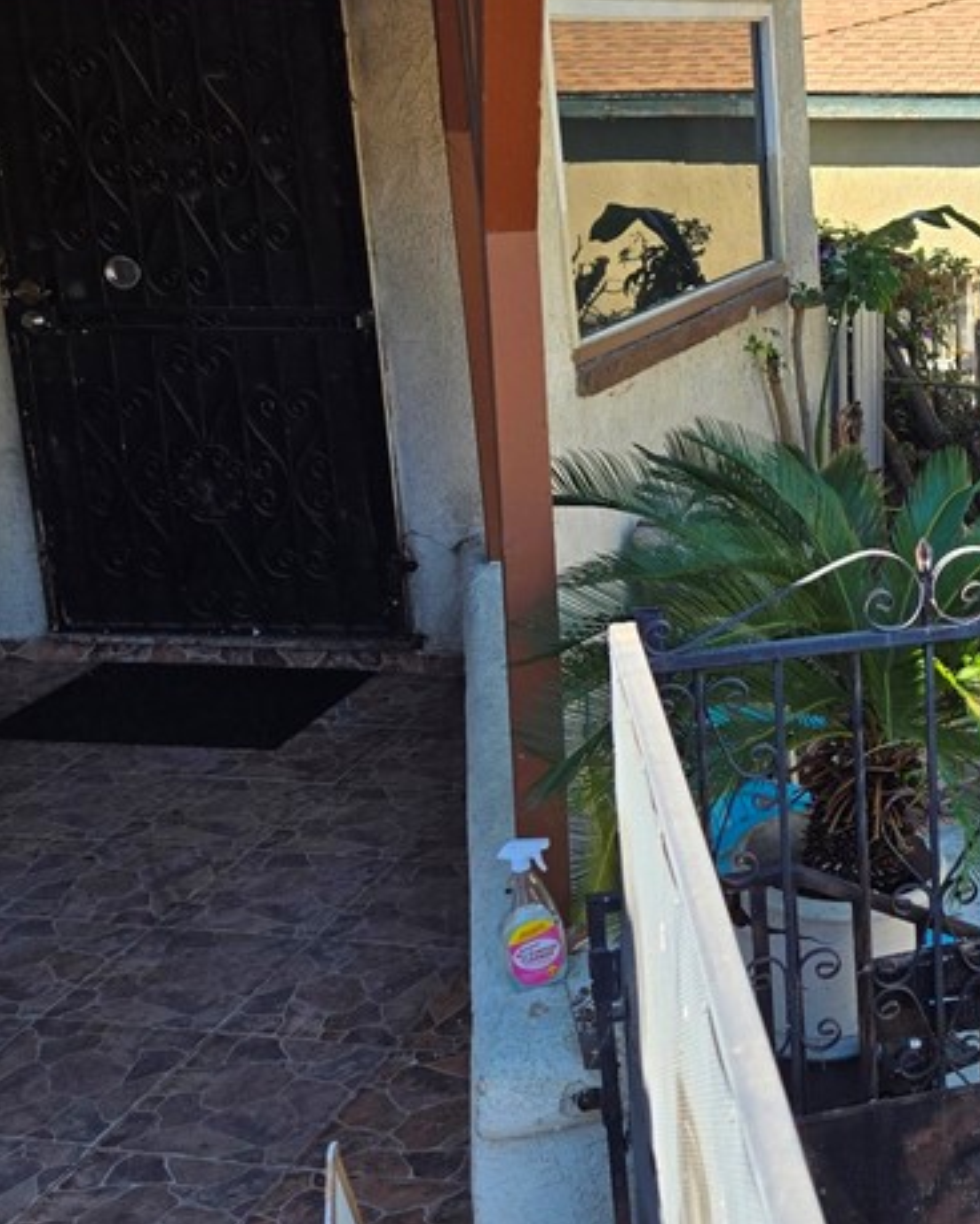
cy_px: 442
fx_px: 1813
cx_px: 1188
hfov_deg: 26.7
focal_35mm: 50
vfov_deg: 37.1
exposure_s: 1/599
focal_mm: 5.4
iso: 25
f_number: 1.8
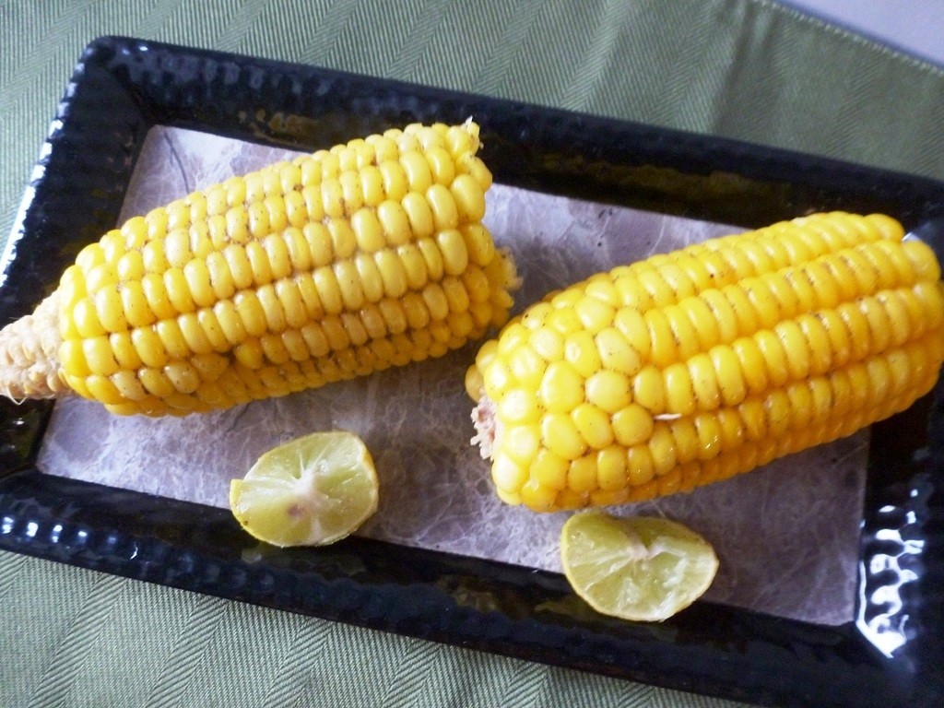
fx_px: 654
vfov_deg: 56.8
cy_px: 354
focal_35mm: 24
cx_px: 472
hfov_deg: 71.6
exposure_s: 1/20
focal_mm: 4.3
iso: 400
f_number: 3.3
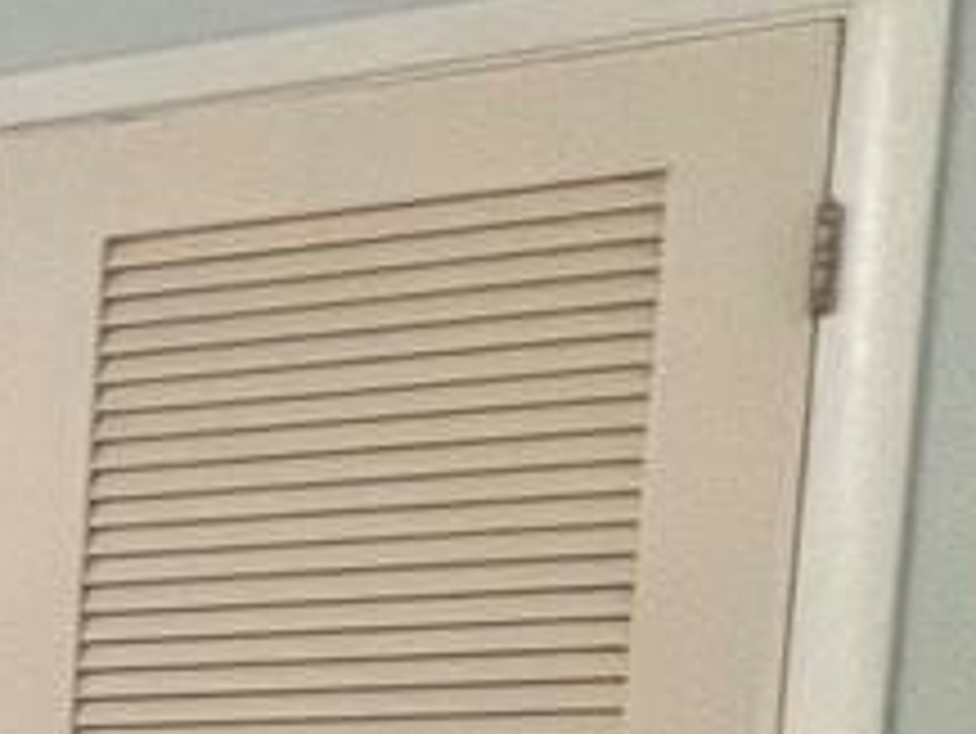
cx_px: -2177
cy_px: 1162
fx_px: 2708
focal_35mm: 96
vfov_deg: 14.2
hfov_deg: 10.5
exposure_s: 1/60
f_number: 1.8
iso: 160
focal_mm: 1.57
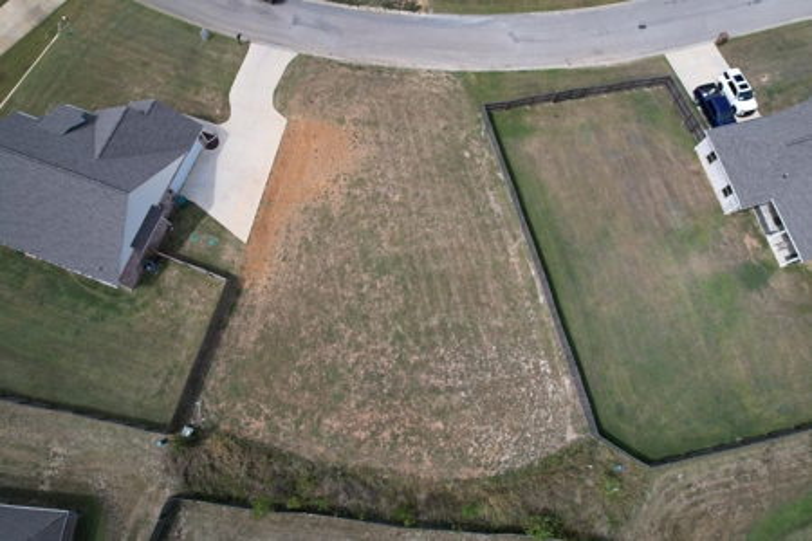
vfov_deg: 57.2
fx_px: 496
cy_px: 270
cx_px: 406
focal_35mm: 22
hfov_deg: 78.6
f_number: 2.8
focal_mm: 8.38
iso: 100
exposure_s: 1/2000
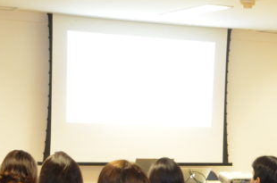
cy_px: 215
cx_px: 263
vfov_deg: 12.2
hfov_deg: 18.4
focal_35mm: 109
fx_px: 837
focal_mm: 22
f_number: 3.8
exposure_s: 1/60
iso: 1600
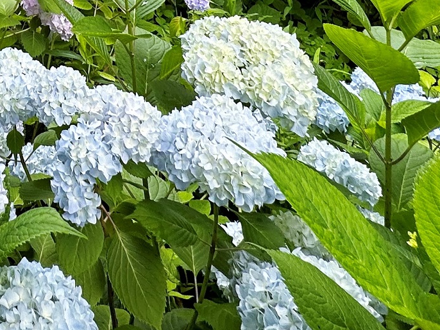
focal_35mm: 51
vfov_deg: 20.5
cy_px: -259
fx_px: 648
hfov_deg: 33.2
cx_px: -33
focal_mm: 2.22
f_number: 2.2
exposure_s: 1/123
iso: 40
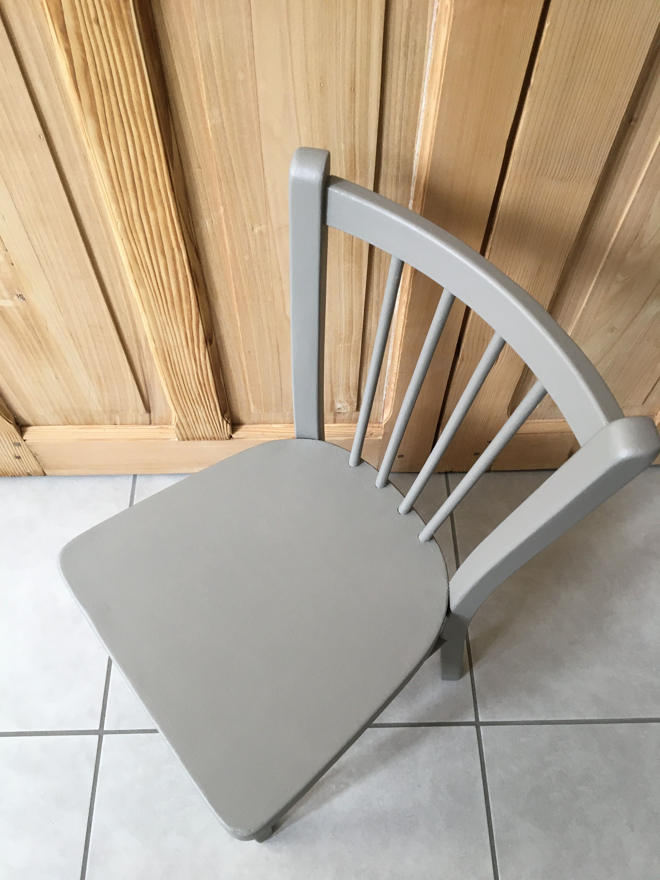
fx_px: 737
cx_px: 330
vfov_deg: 61.7
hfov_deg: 48.2
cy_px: 440
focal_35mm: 29
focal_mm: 4.15
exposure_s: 1/30
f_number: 2.2
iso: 64
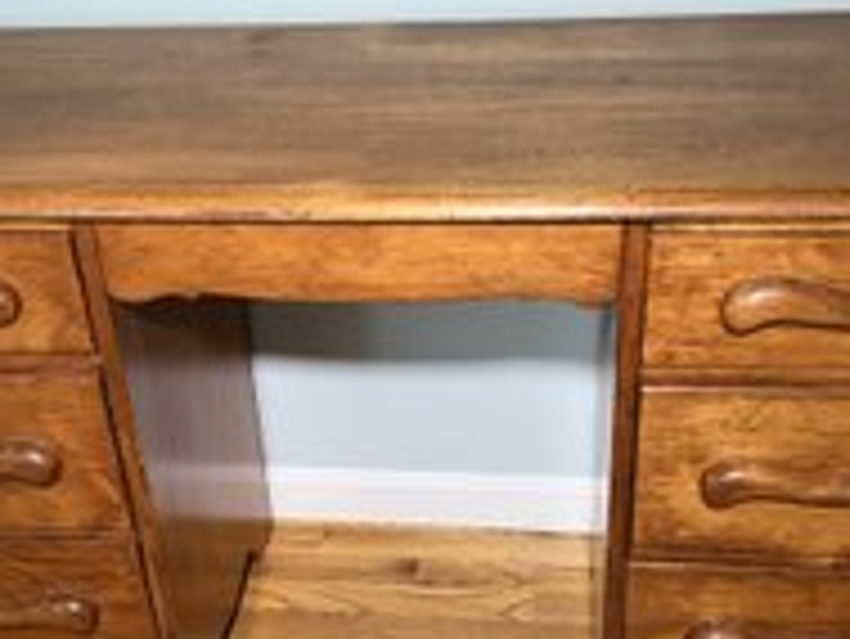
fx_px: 1155
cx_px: 409
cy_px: 403
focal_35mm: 47
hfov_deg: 40.4
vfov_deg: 30.8
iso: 160
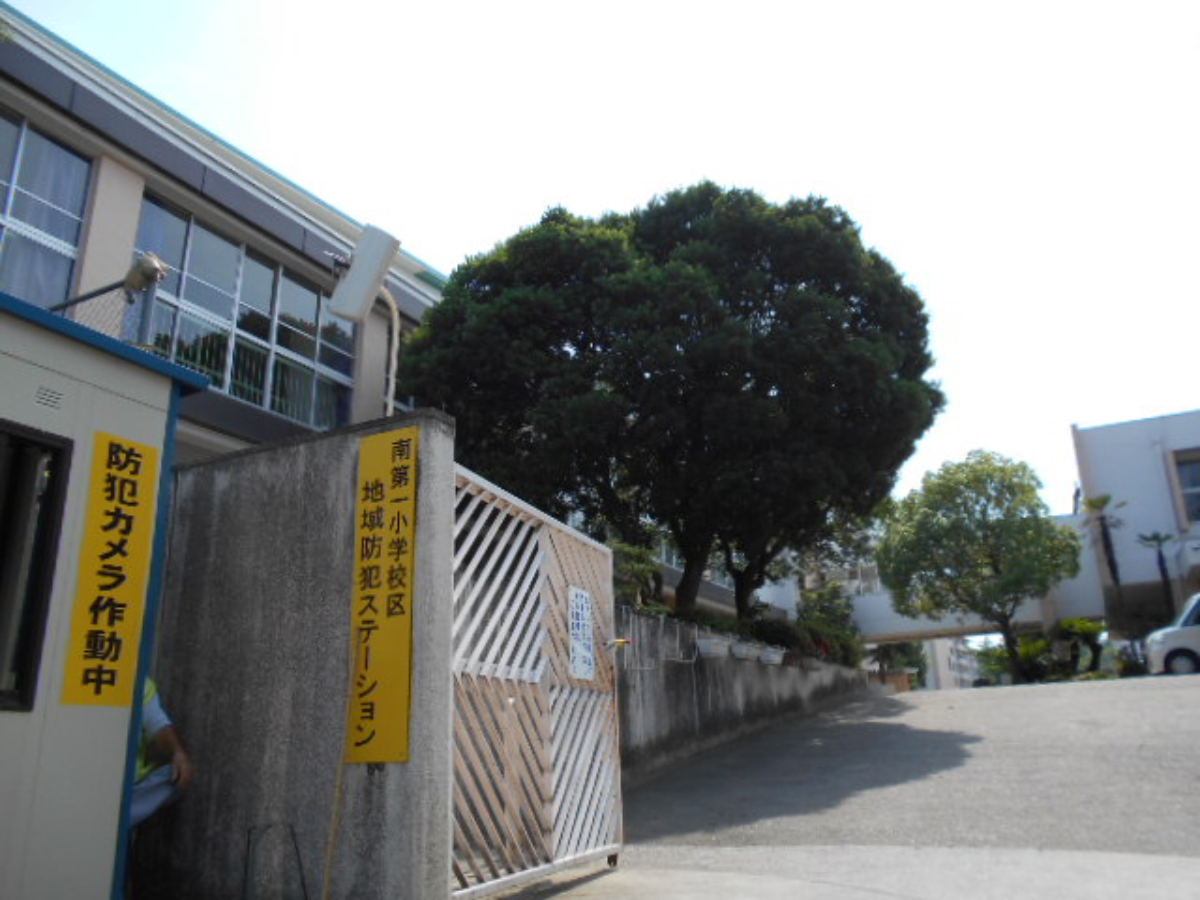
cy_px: 450
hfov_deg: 67.3
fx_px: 901
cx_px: 600
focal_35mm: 26
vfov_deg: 53.1
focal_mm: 4.6
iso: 80
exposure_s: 1/800
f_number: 3.2
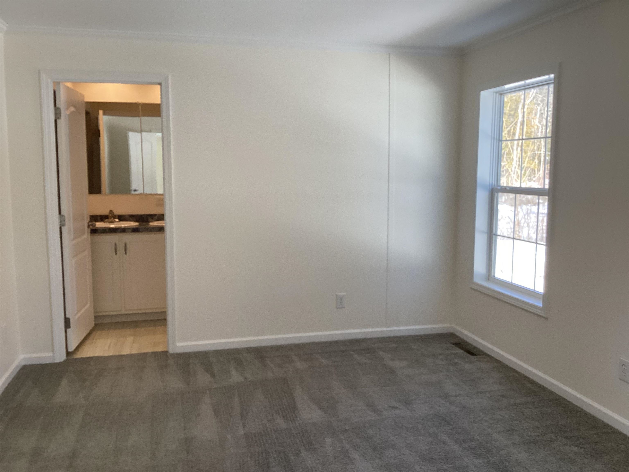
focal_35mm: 31
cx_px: 314
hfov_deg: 58.4
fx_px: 563
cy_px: 236
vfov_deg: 45.4
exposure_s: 1/120
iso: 64
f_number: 2.4
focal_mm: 3.3
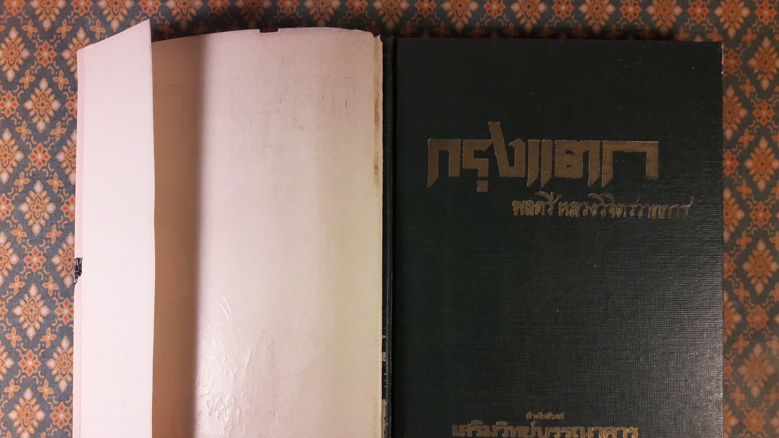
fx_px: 640
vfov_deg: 37.4
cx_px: 393
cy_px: 289
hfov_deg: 62.6
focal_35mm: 31
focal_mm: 3.7
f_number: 1.9
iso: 50
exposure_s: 1/50
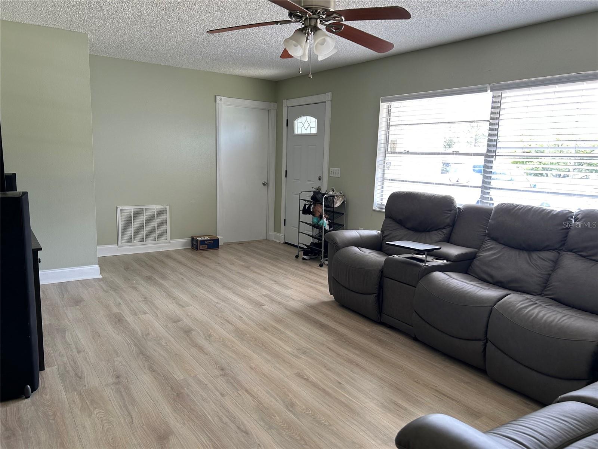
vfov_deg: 53.1
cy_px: 224
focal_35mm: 26
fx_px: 449
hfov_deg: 67.3
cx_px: 299
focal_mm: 5.7
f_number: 1.5
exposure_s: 1/121
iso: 80
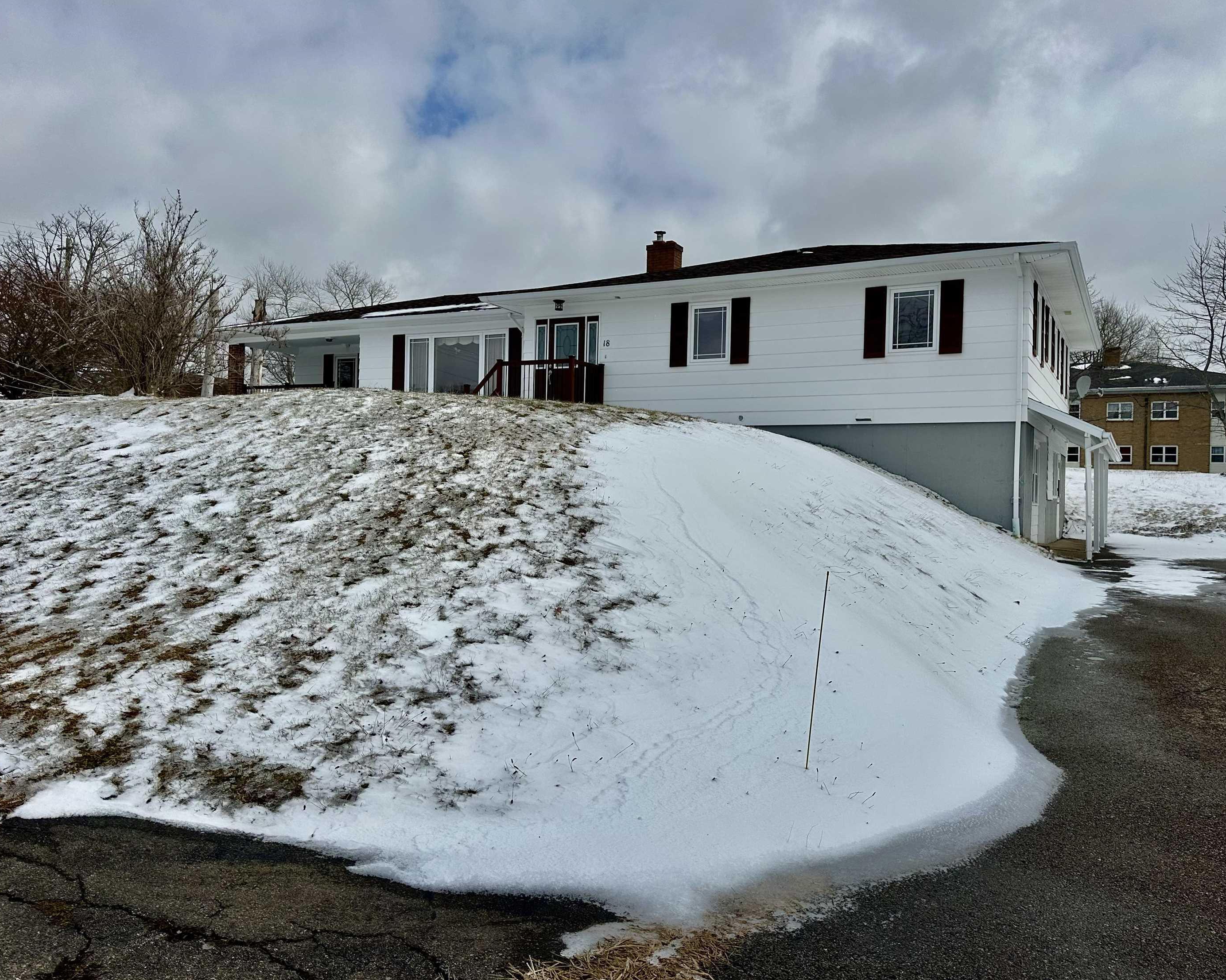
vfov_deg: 54.9
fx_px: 943
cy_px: 472
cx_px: 647
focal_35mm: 26
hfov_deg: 66.0
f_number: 1.78
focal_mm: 6.86
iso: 80
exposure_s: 1/13699
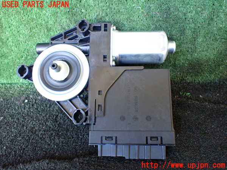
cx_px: 114
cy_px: 85
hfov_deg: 60.0
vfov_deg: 46.8
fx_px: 197
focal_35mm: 30
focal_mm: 5.4
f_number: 2.3
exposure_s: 1/100
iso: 800
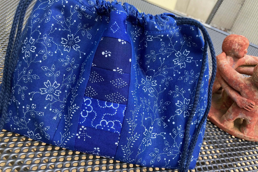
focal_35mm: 30
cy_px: 79
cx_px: 132
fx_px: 215
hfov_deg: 61.9
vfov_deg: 43.6
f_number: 1.8
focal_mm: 3.99
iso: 40
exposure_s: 1/121
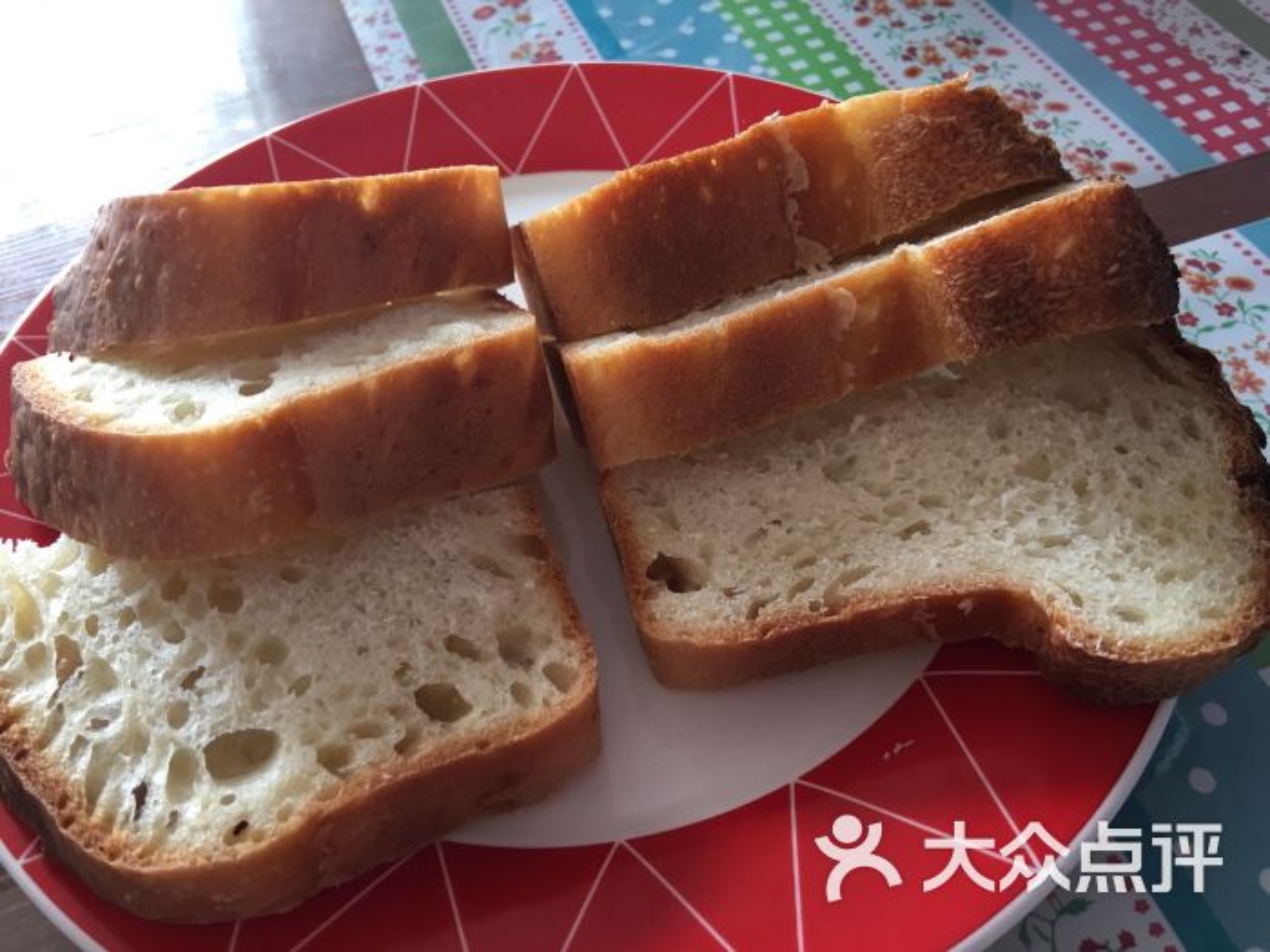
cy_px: 476
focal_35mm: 29
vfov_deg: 48.2
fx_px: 1064
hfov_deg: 61.7
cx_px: 635
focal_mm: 4.15
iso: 40
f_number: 2.2
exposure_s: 1/17
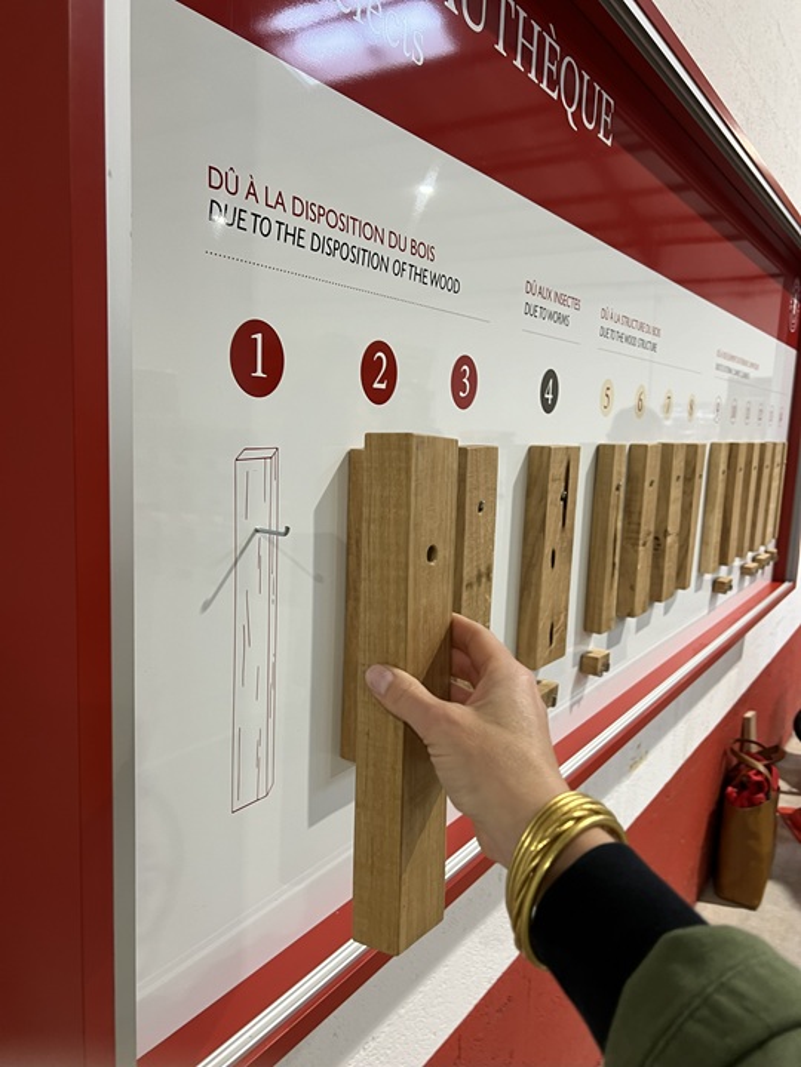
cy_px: 534
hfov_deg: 53.1
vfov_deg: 67.3
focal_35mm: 26
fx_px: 802
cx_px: 400
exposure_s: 1/50
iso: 80
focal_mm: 5.7
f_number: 1.5
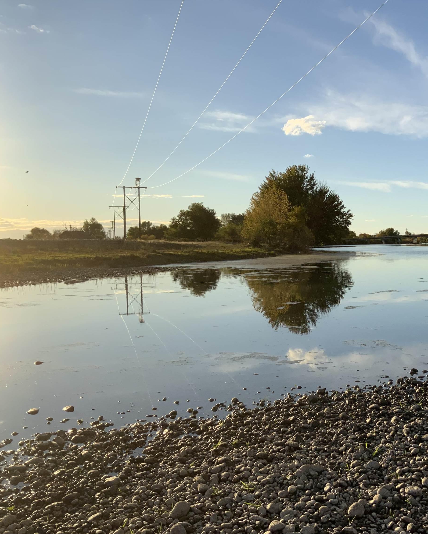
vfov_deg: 47.9
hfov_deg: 37.6
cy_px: 268
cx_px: 350
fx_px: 602
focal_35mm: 38
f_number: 1.8
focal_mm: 3
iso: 20
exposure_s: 1/2427
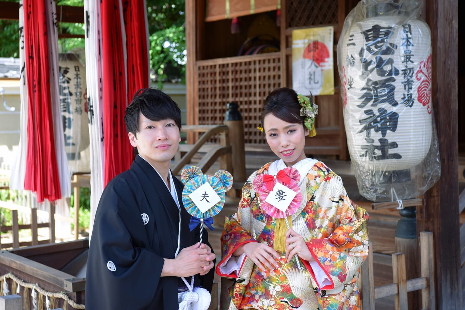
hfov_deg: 28.8
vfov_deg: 19.5
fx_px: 904
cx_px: 232
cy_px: 155
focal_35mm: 70
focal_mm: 70
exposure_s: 1/200
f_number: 5.6
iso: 400
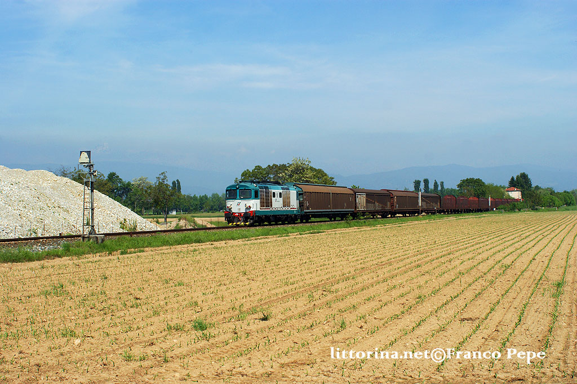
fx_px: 841
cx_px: 288
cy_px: 192
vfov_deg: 25.7
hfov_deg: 37.9
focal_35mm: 52
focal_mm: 35
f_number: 9
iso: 200
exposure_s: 1/640
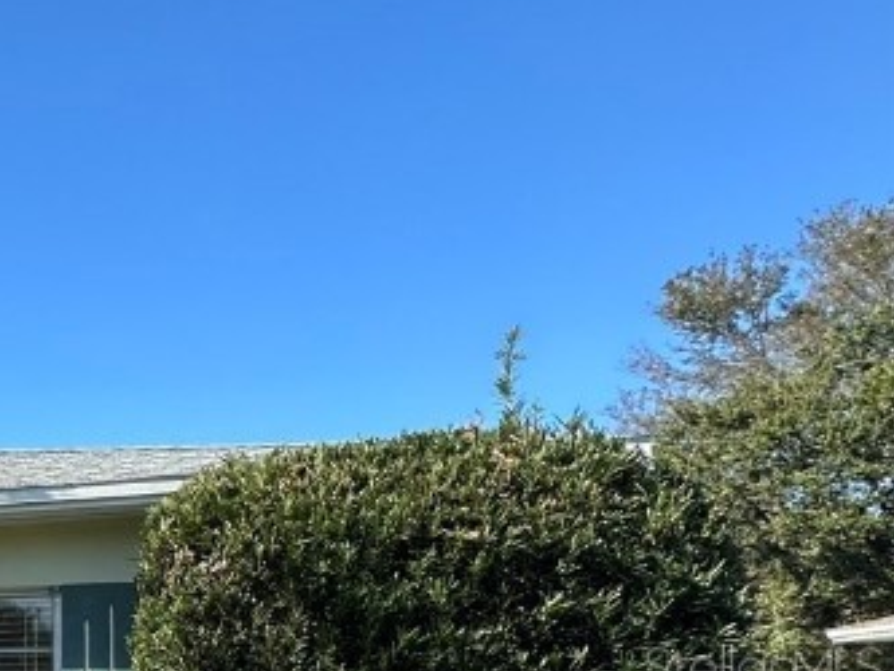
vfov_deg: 31.2
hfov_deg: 27.7
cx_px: -478
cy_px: 666
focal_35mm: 43
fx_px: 1111
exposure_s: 1/1125
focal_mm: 2.22
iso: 50
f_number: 2.2
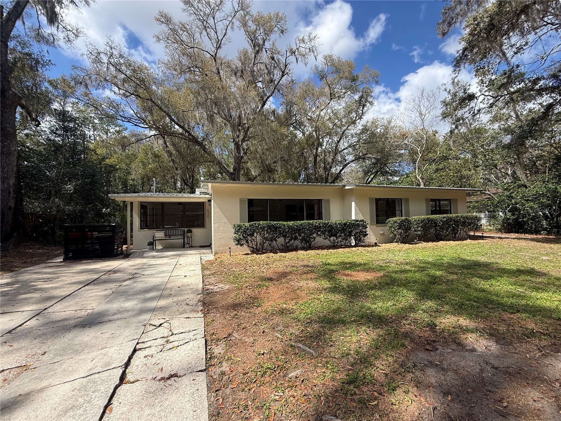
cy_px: 210
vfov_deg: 85.7
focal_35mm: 14
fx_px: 227
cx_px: 280
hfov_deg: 102.1
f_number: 2.2
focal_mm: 2.22
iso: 50
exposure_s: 1/1235
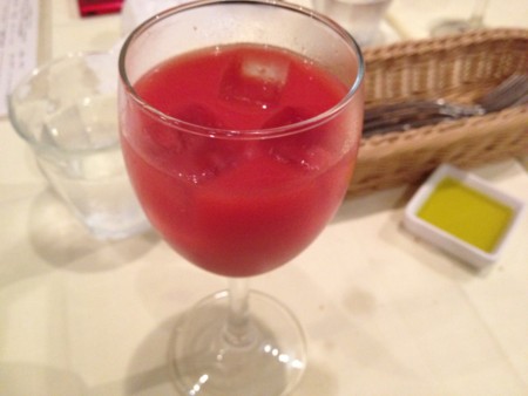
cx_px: 264
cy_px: 198
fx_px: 534
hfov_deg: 52.6
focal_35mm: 35
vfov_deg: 40.7
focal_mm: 4.28
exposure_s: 1/20
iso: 400
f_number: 2.4
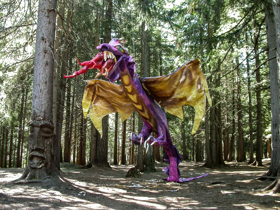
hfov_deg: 49.0
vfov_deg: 37.7
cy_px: 105
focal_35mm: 38
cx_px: 140
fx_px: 307
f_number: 2.6
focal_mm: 7.85
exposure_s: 1/31.3
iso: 100
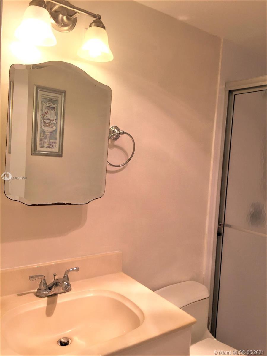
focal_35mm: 29
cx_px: 134
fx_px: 298
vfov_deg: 61.7
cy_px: 178
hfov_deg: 48.2
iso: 32
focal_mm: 4.15
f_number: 2.2
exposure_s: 1/120
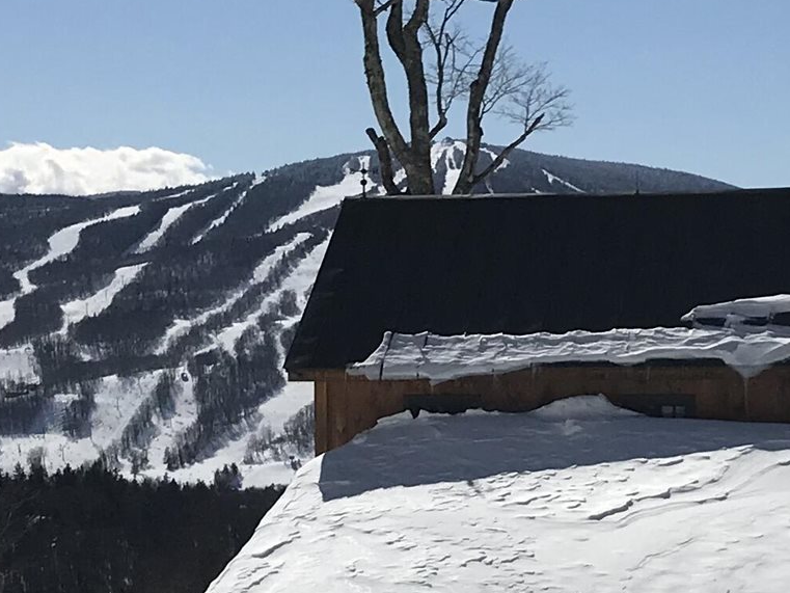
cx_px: 585
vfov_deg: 13.0
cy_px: 501
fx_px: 2579
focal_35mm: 113
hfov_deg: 17.3
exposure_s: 1/12048
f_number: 1.8
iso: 25
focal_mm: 3.99
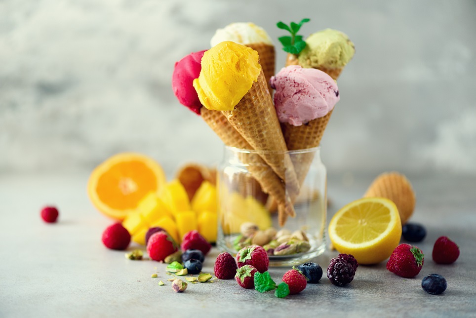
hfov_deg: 19.4
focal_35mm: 105
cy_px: 159
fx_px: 1389
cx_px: 238
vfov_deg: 13.1
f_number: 3.2
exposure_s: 1/250
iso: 250
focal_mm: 105
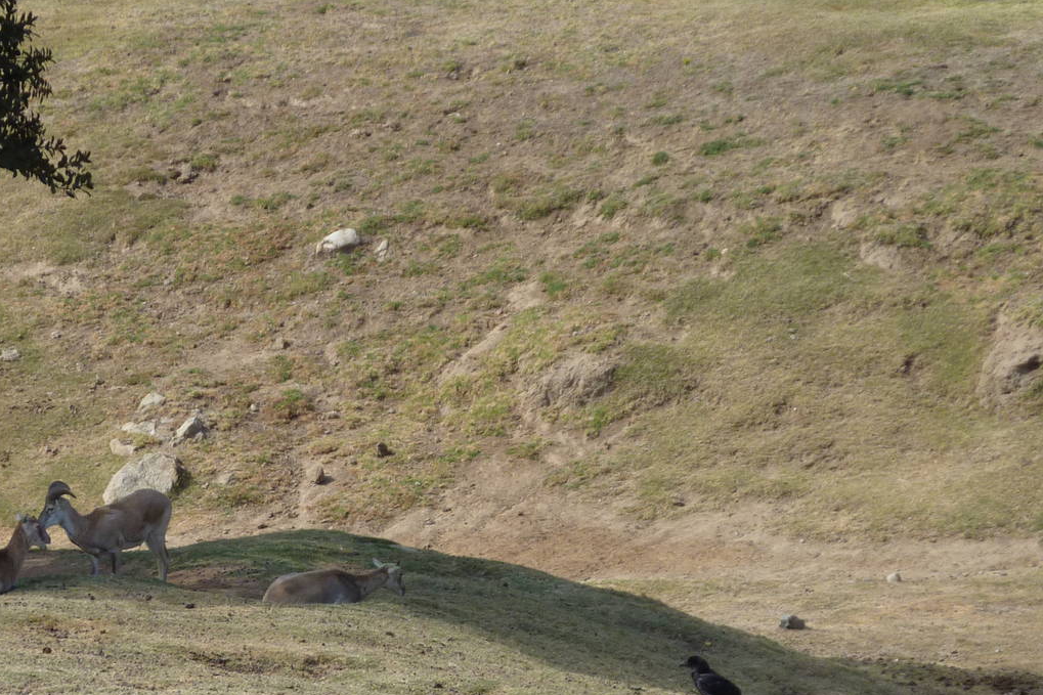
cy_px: 373
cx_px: 356
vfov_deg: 5.3
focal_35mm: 258
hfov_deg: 8.0
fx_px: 7473
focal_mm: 25.9
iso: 125
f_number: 4.5
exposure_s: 1/500
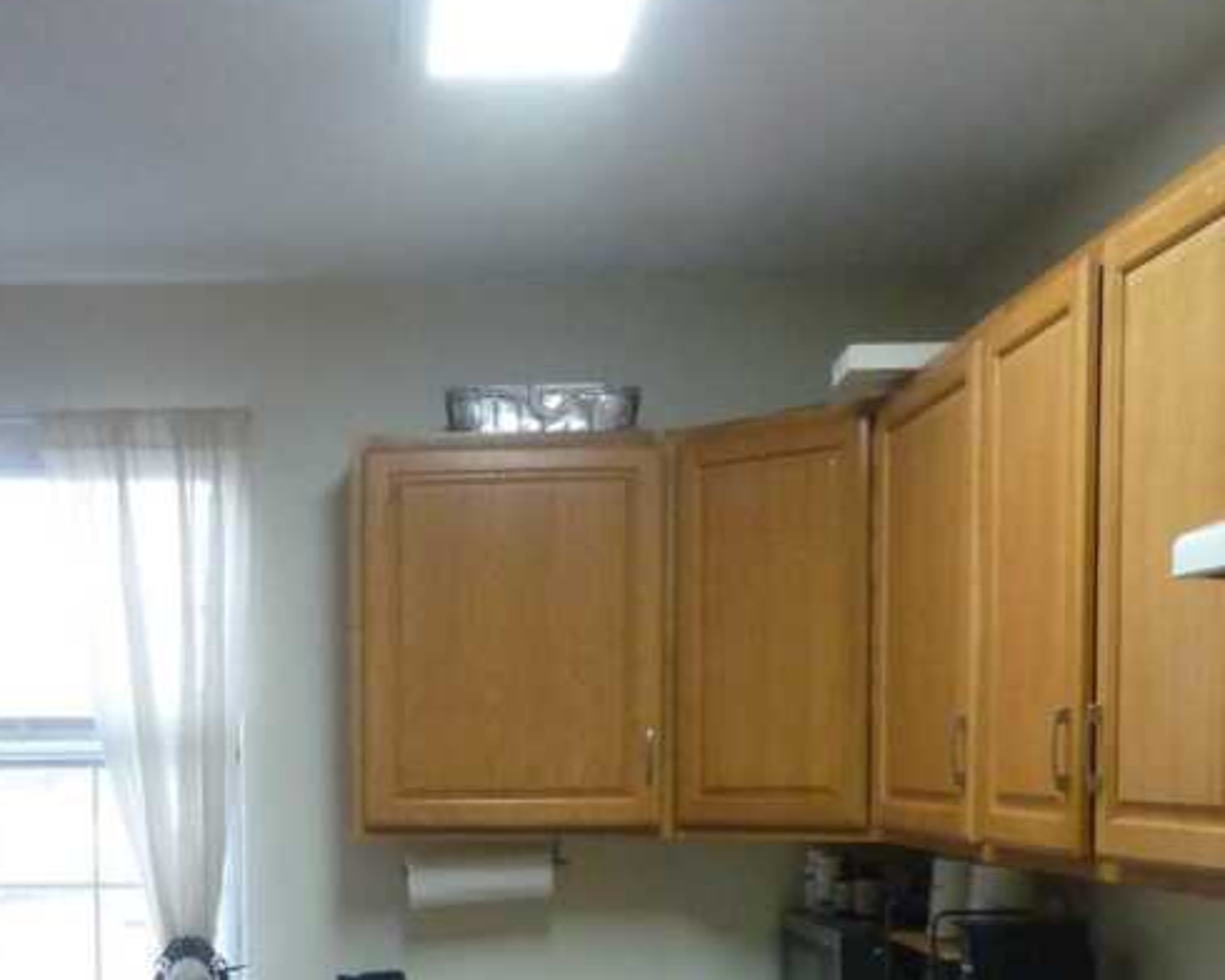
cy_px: 925
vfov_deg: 28.3
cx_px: 305
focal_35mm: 51
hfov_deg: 35.8
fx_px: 1849
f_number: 3.3
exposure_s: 1/50
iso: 400
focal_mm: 4.1
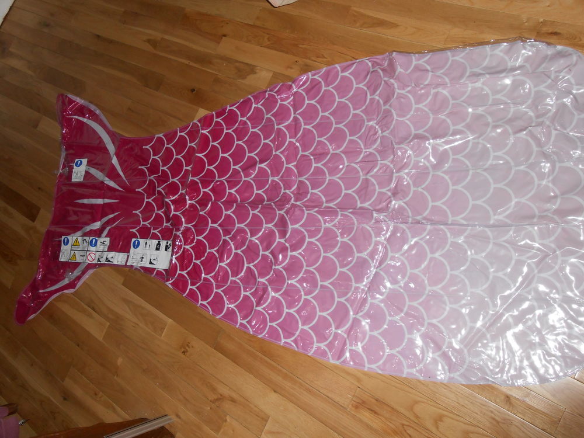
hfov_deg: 60.0
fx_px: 506
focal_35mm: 30
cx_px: 292
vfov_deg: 46.8
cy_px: 219
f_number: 3.8
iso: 200
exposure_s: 1/25
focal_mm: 5.3
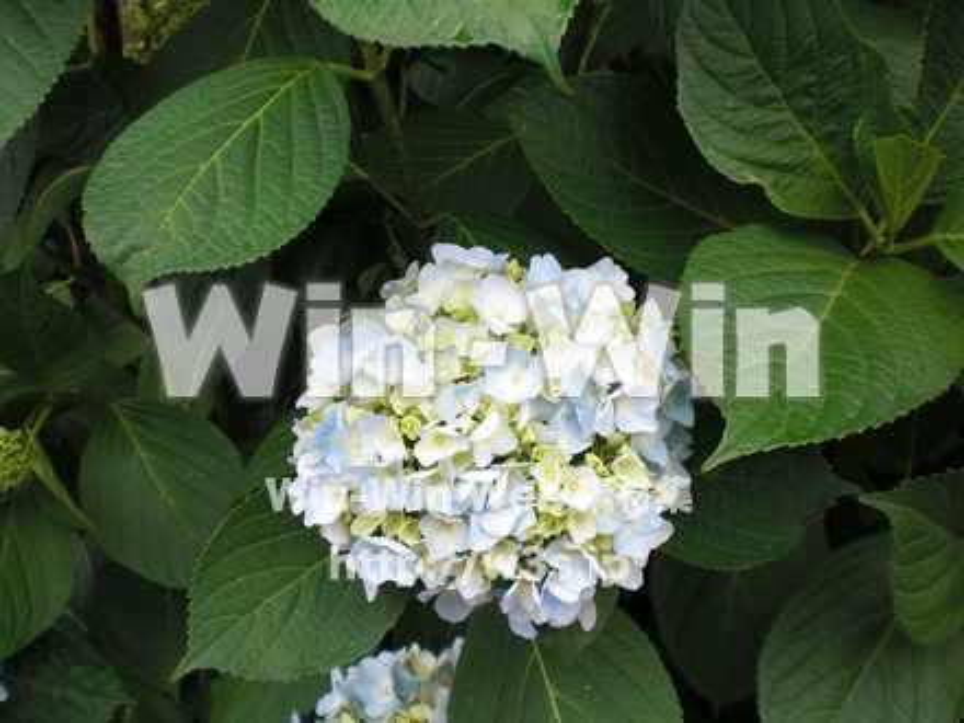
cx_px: 482
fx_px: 1058
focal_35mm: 38
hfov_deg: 49.0
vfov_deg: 37.7
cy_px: 362
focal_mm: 6.3
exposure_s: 1/250
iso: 64
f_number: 3.1
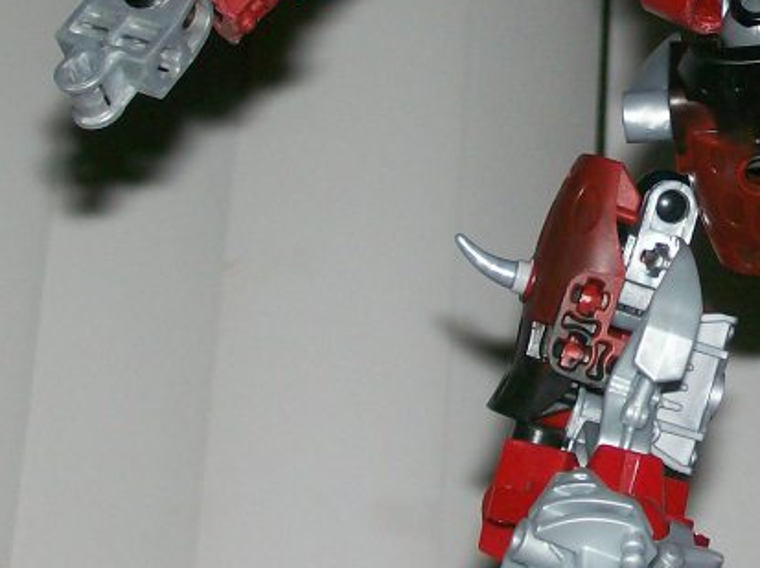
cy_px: 129
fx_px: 3049
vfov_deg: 10.6
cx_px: 720
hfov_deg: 14.0
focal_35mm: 139
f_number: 3.4
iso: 80
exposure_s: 1/83.6
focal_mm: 9.4
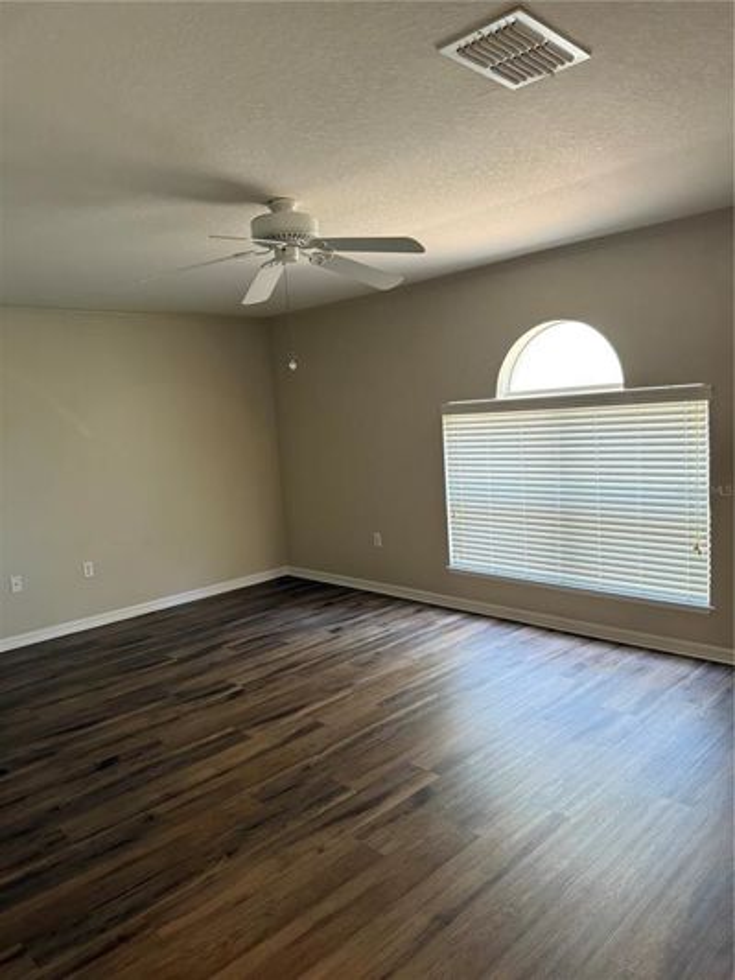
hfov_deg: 56.8
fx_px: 679
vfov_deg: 71.6
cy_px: 490
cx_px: 368
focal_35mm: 24
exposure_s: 1/60
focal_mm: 6.76
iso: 400
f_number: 1.78
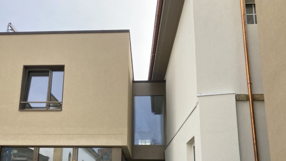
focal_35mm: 39
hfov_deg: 51.4
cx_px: 122
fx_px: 296
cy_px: 128
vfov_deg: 29.7
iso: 20
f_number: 1.8
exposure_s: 1/1143
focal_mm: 3.99
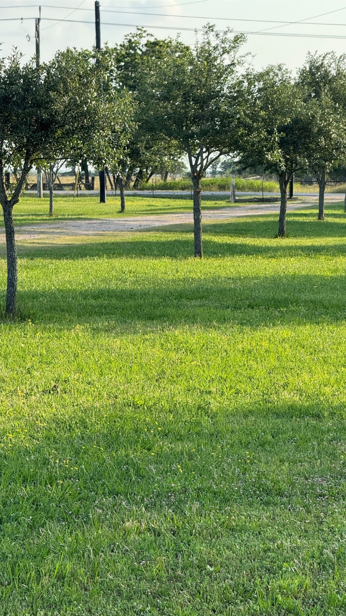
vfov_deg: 16.4
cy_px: 308
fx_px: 2137
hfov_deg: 9.3
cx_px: 197
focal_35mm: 131
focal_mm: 15.66
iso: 50
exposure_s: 1/303
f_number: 2.8
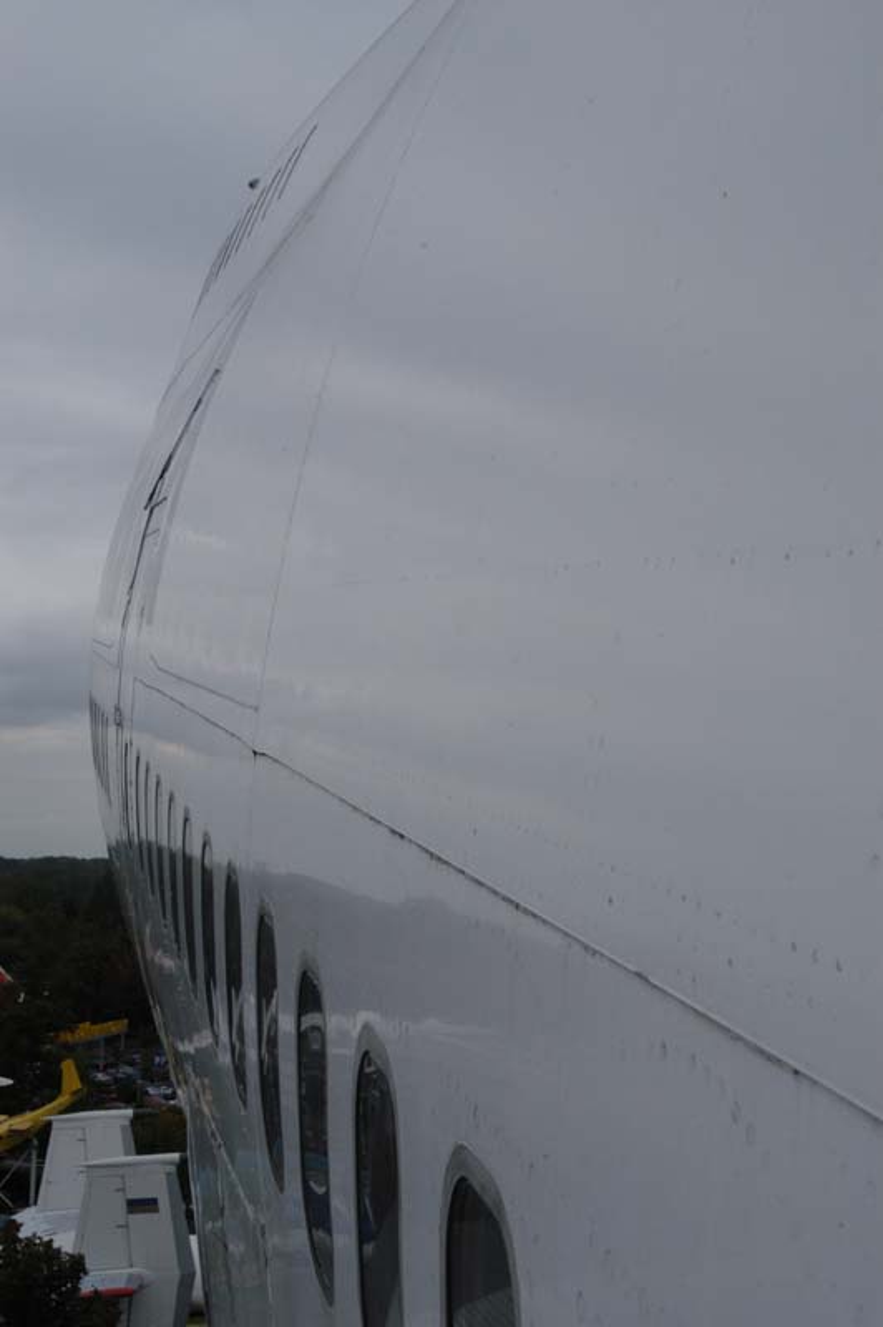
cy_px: 664
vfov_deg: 33.4
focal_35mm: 60
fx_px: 2211
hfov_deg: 22.6
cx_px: 442
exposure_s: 1/640
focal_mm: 40
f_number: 13
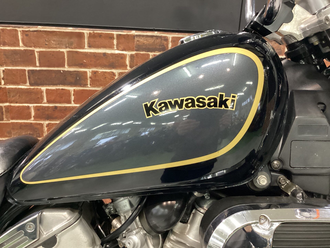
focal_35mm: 31
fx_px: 296
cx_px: 165
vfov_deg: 45.4
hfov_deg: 58.4
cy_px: 124
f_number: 2.4
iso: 640
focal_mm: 3.3
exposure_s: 1/30
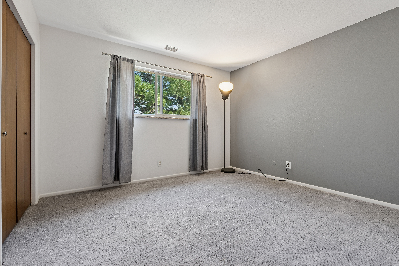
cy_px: 133
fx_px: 177
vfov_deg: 73.7
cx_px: 200
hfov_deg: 96.7
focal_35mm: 16
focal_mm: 16
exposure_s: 1/15
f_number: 8
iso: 400
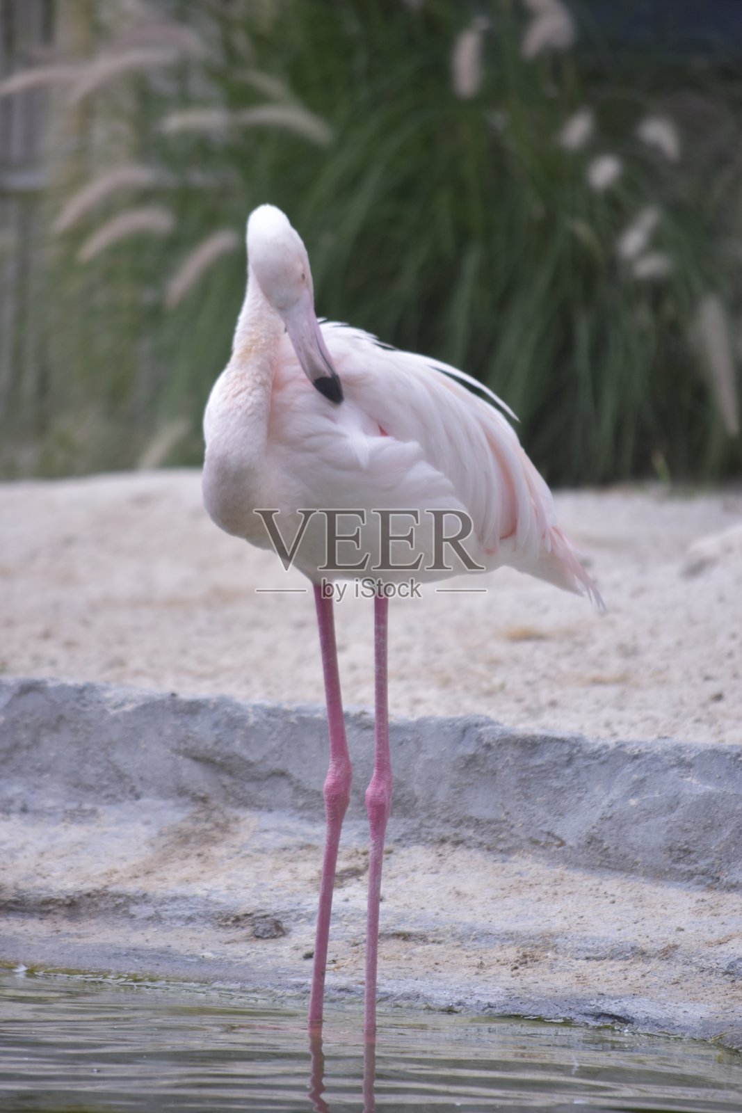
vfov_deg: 6.9
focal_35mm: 300
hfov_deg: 4.6
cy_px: 556
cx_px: 371
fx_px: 9272
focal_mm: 200
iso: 400
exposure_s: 1/320
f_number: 5.6
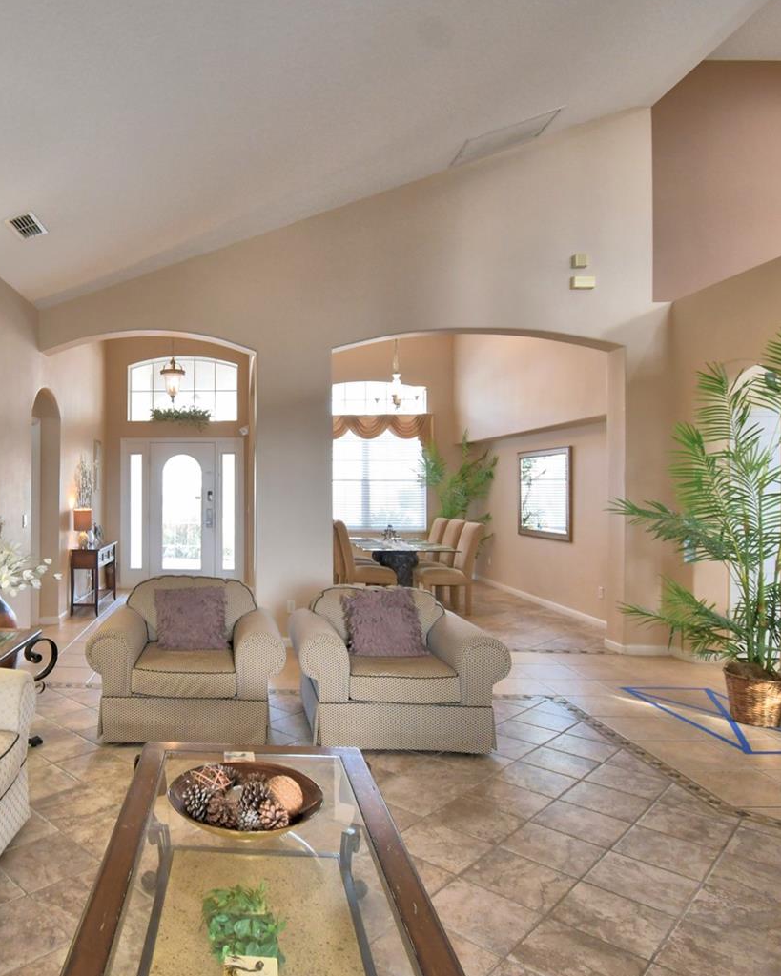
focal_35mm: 22
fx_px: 636
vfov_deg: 75.0
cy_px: 484
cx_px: 203
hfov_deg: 60.0
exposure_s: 1/50
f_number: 4.5
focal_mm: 10
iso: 400
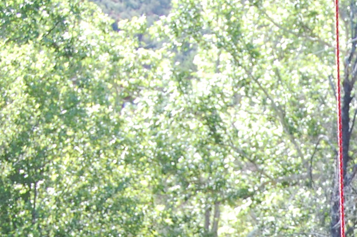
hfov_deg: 12.0
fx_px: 1635
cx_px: 489
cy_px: 430
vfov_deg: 8.0
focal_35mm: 165
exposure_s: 1/250
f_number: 8
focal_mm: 30
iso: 800
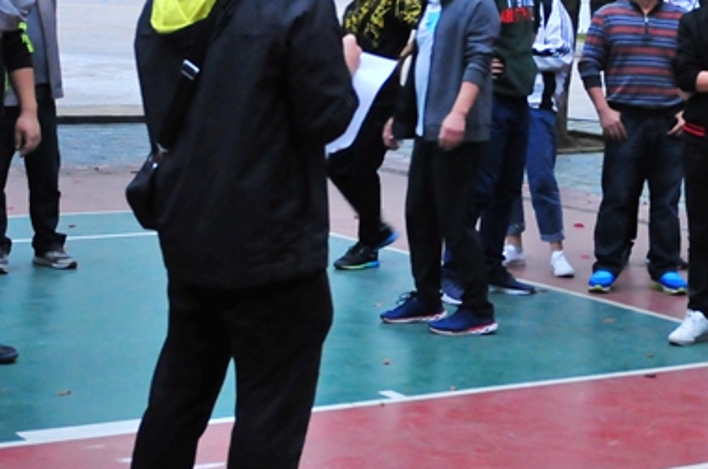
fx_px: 1904
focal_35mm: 97
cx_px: 728
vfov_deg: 13.7
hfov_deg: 20.3
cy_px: -74
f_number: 2.8
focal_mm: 24
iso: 1250
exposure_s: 1/50
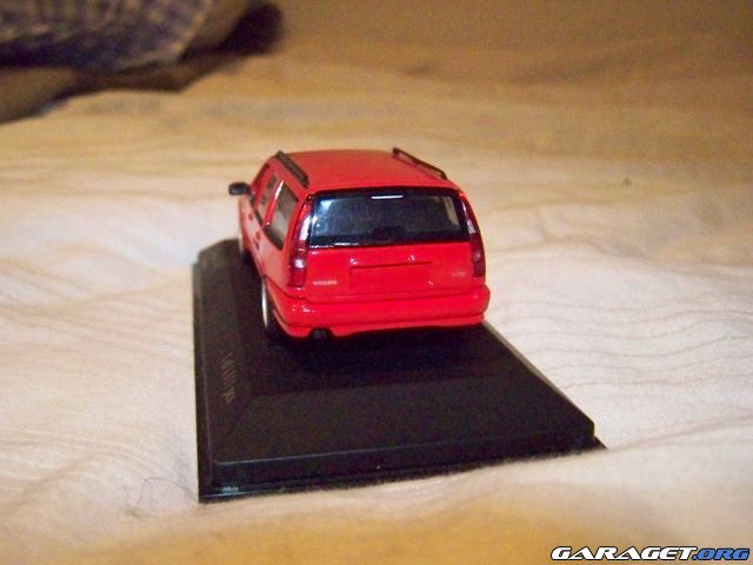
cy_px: 282
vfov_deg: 37.7
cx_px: 376
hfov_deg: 49.0
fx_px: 827
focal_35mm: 38
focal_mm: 6.3
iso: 1600
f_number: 2.8
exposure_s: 1/125
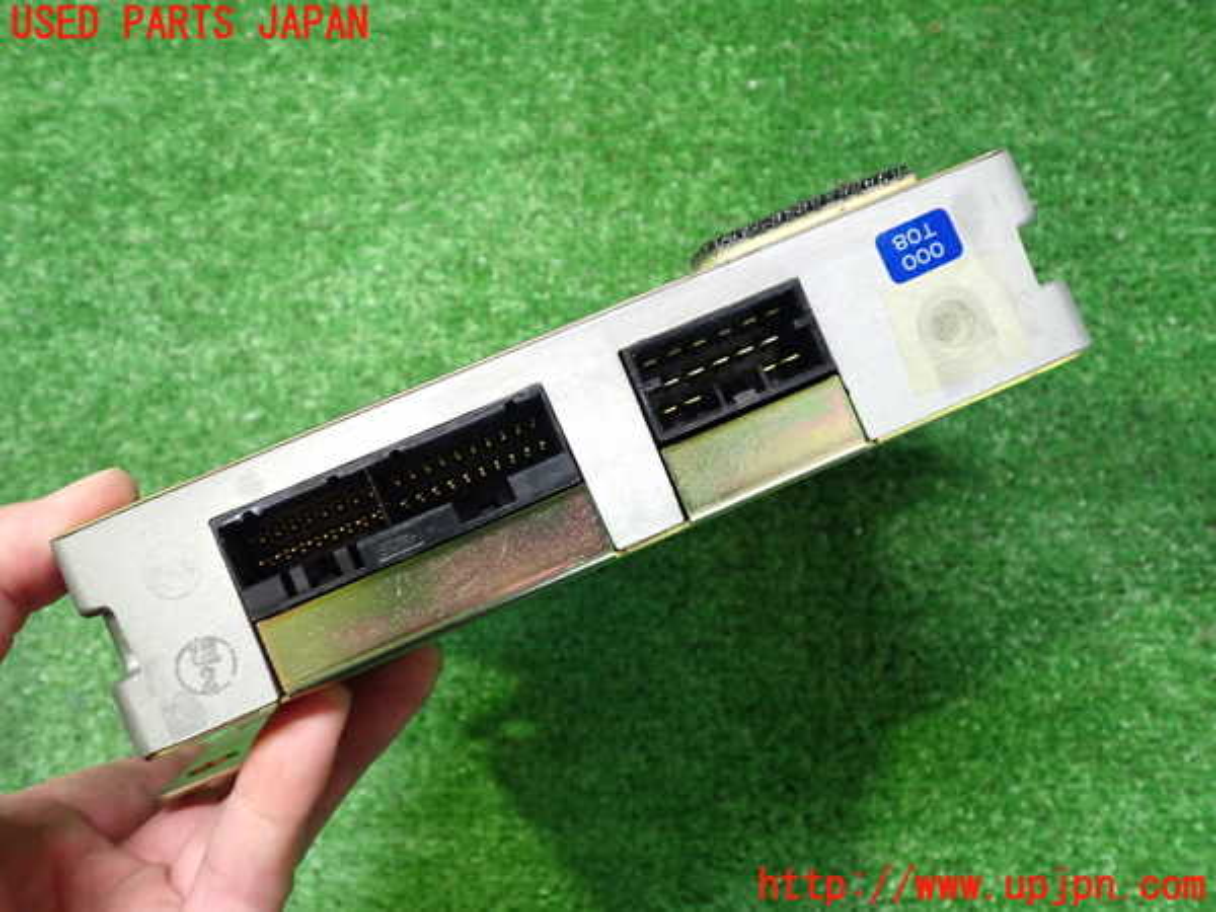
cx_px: 608
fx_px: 1054
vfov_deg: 46.8
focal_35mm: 30
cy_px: 456
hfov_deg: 60.0
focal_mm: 5.4
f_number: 2.3
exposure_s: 1/30
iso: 640
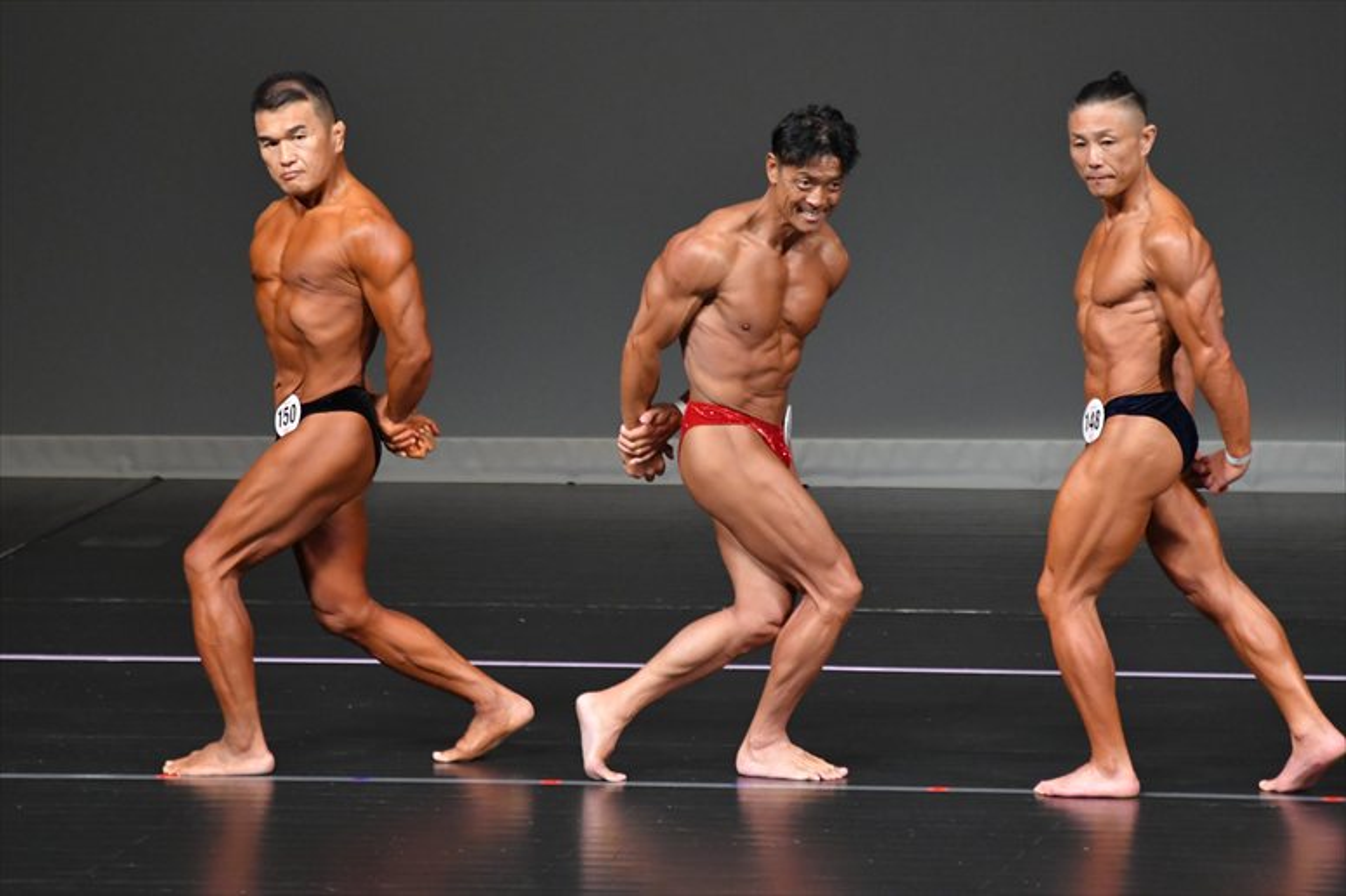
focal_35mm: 375
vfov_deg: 3.7
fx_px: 14014
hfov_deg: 5.5
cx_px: 673
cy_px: 448
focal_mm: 250
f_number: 5.6
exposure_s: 1/400
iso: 4000
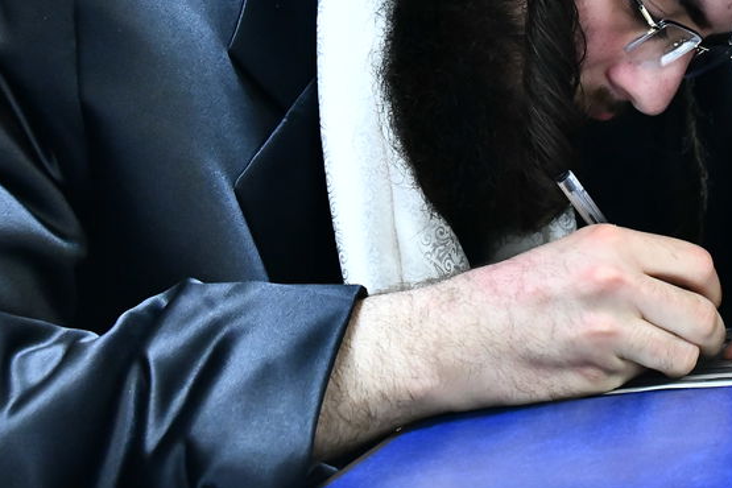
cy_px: 24
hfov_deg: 18.9
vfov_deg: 12.8
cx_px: 681
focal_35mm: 106
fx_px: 2155
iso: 4000
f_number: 5.6
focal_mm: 42
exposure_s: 1/100
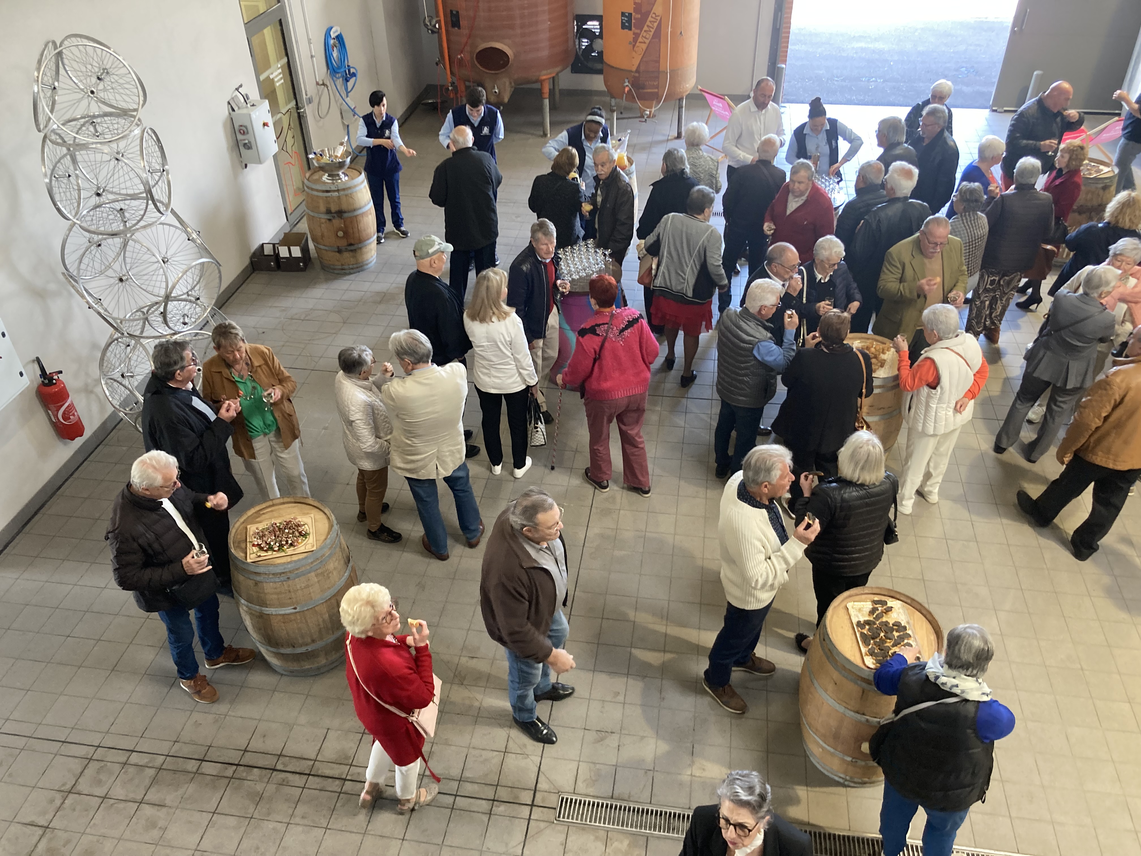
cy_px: 428
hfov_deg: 63.4
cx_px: 570
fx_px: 923
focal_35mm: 28
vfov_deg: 49.7
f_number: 1.8
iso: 125
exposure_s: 1/50
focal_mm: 3.99
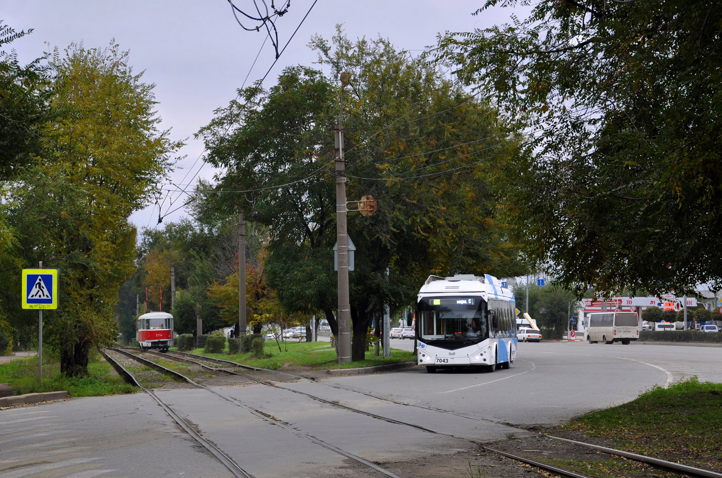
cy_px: 239
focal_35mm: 75
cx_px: 361
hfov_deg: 27.0
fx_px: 1501
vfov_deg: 18.1
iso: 360
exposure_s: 1/250
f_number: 5.6
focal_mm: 50
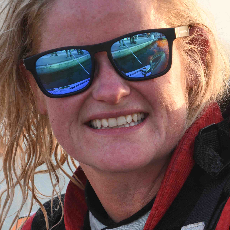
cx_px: 187
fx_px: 4210
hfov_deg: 3.1
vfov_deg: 3.1
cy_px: 126
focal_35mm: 560
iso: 200
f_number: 6.3
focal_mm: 175
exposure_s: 1/125
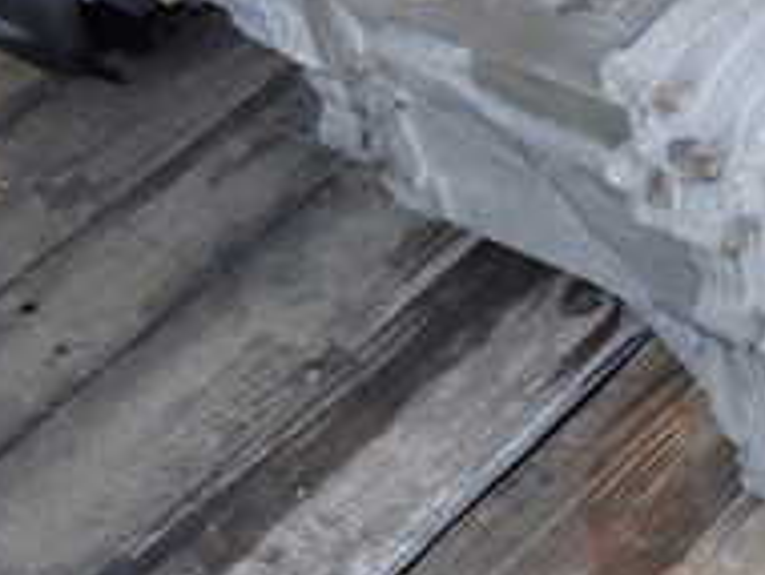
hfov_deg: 15.5
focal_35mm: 120
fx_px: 2655
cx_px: 1023
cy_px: 181
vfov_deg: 12.4
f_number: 2.7
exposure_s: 1/80
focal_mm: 6.83
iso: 160
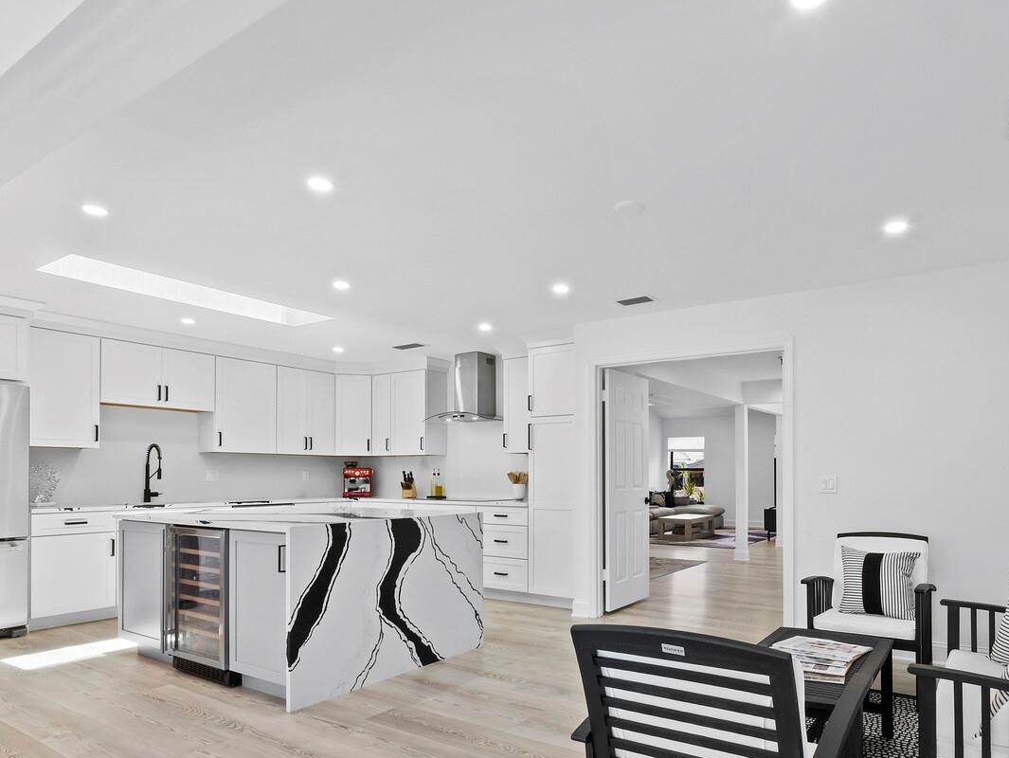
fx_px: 612
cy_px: 481
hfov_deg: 78.3
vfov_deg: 62.5
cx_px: 590
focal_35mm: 21
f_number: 11
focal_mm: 7
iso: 400
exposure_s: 1/3
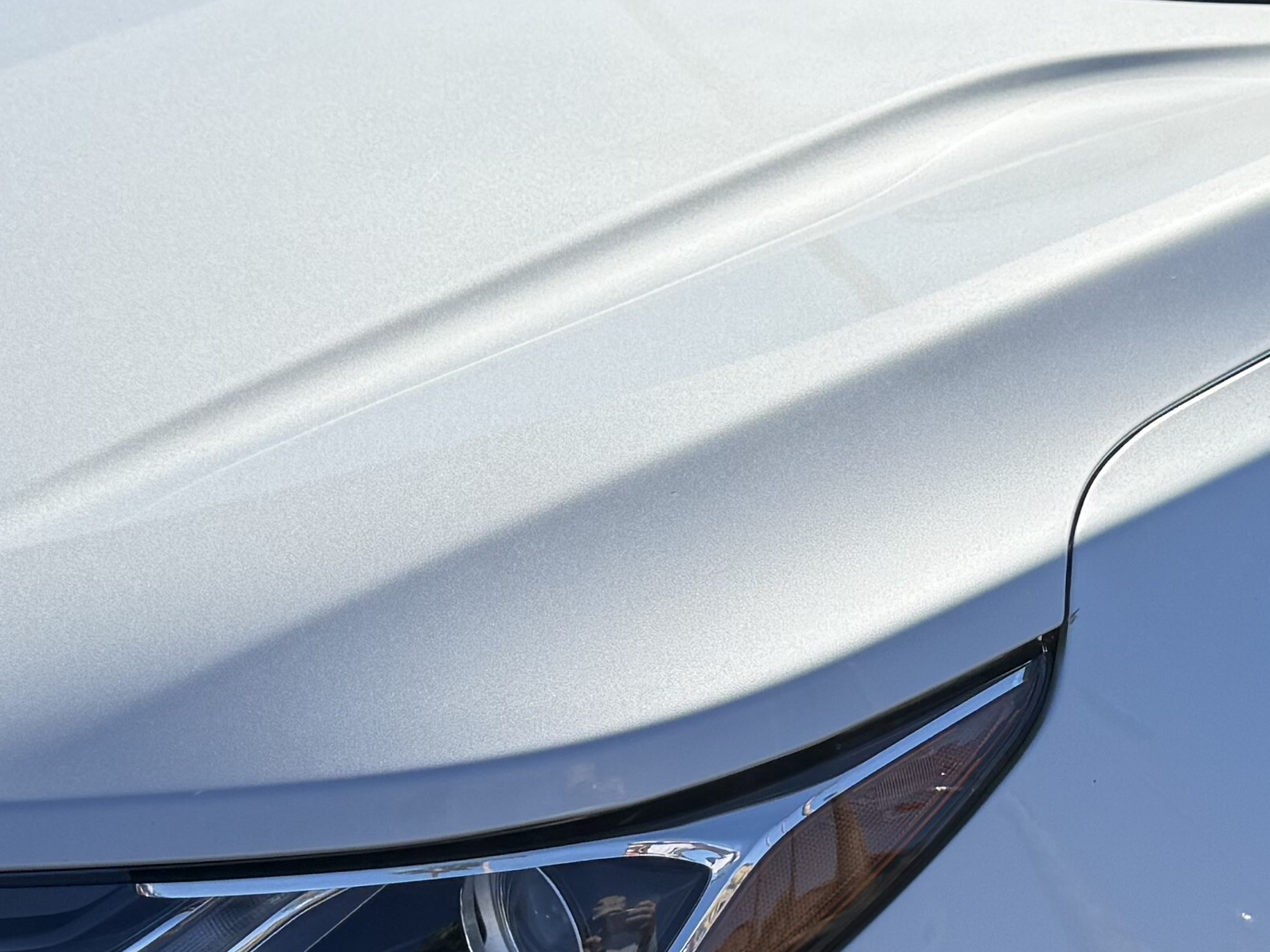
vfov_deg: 17.1
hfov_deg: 22.4
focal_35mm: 86
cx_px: 1017
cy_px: 638
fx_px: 3156
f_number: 1.78
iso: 100
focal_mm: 6.76
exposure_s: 1/5319
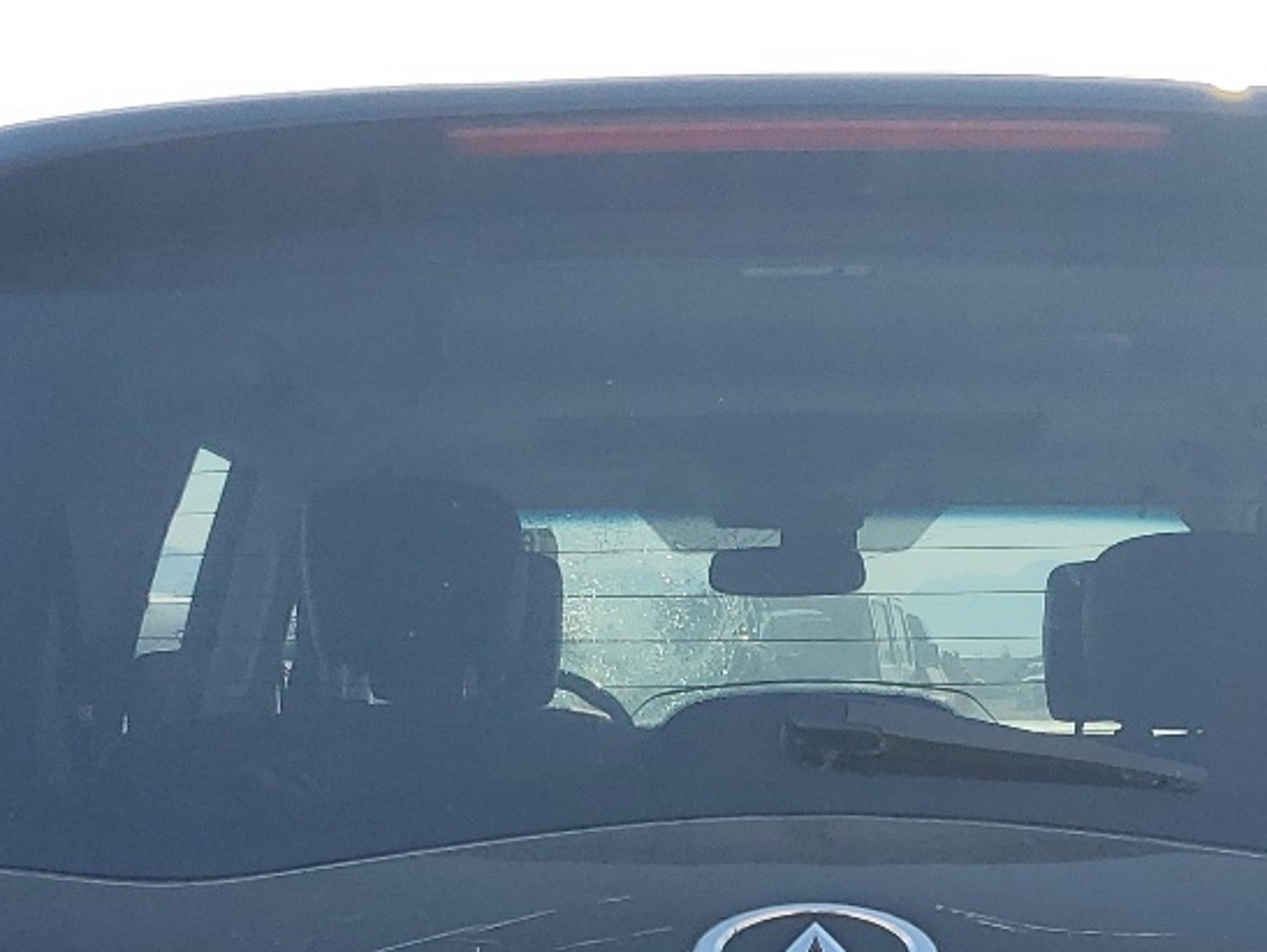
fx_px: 2784
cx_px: 783
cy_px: 1325
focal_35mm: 76
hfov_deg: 25.6
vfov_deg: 17.8
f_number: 1.5
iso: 50
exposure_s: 1/2500
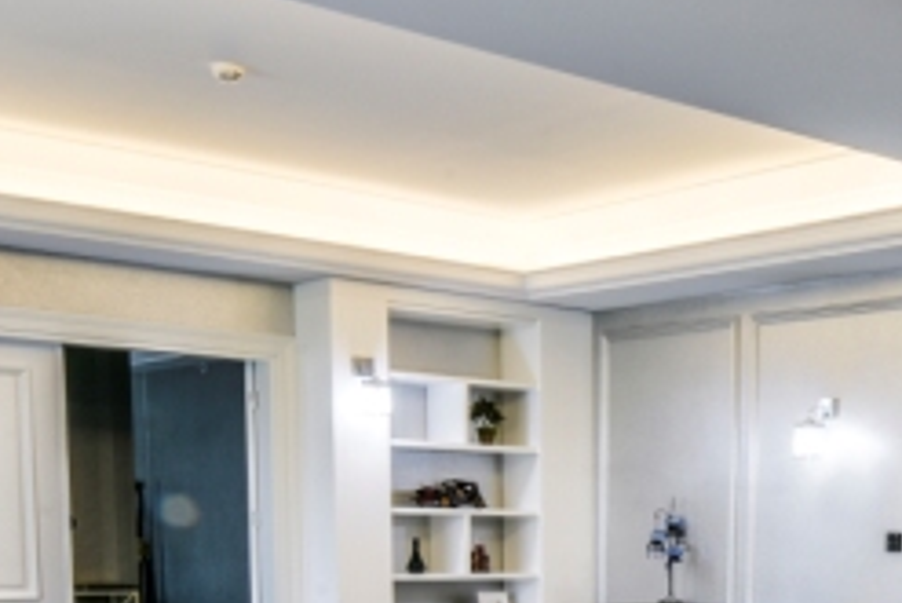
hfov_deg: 32.2
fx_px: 1454
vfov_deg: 21.8
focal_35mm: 58
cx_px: 865
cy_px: 707
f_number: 22
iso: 64
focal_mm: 14
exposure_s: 2
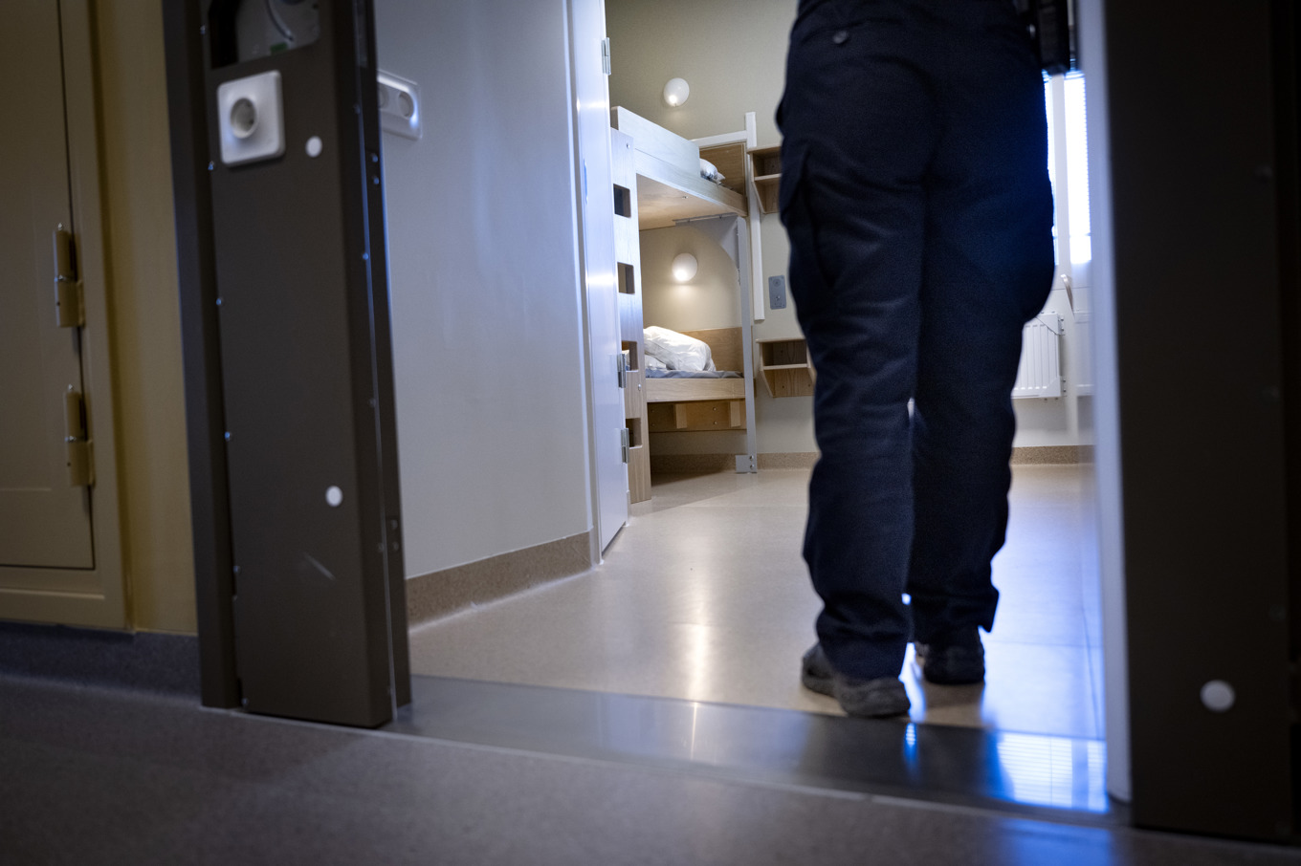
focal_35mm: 29
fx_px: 1048
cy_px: 433
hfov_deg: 63.7
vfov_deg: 44.9
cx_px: 650
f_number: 2.8
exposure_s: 1/400
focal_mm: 29
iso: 2000
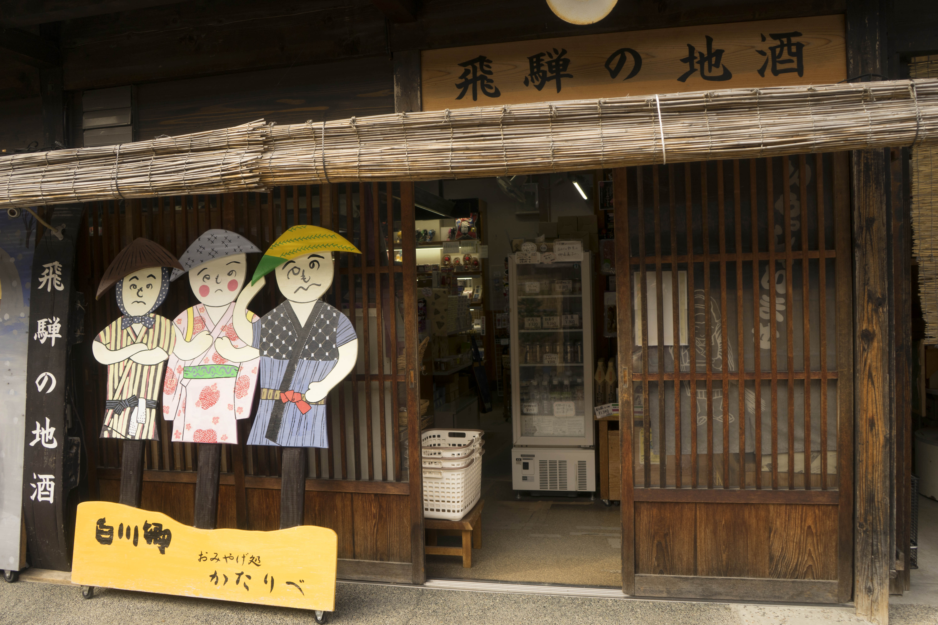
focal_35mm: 28
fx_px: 729
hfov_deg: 65.5
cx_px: 469
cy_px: 312
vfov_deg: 46.4
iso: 200
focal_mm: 28
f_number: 3.5
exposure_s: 1/400
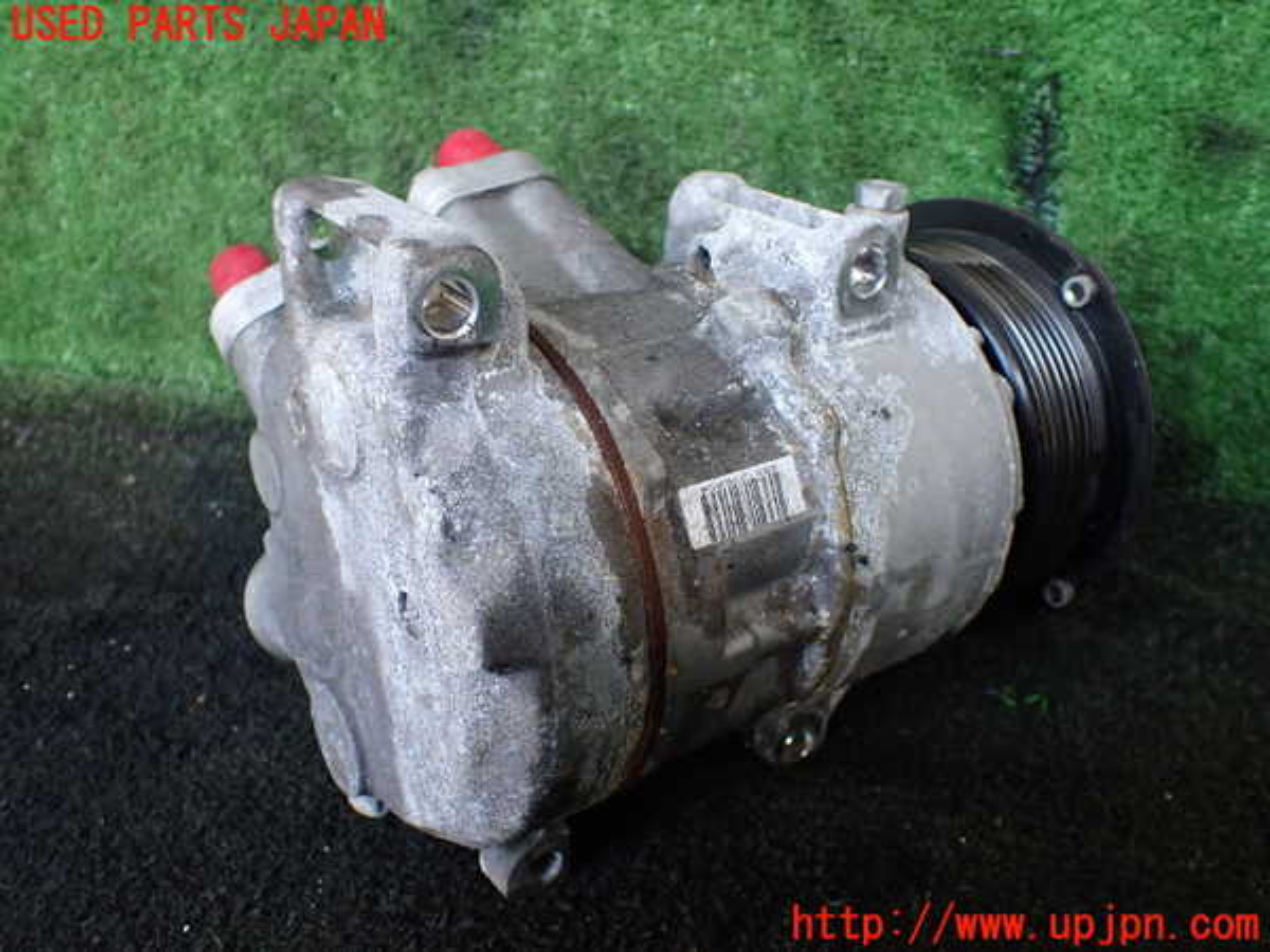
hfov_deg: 60.0
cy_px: 476
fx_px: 1101
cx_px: 635
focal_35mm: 30
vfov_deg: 46.8
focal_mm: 5.4
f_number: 2.3
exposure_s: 1/125
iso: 320
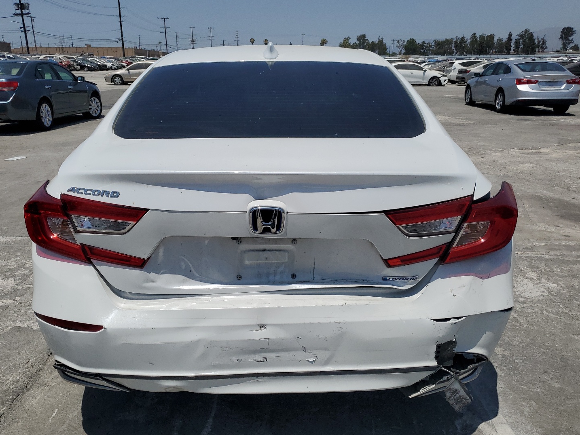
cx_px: 271
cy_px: 241
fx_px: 486
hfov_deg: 61.6
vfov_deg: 48.2
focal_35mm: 29
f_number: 1.5
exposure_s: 1/10000
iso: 51
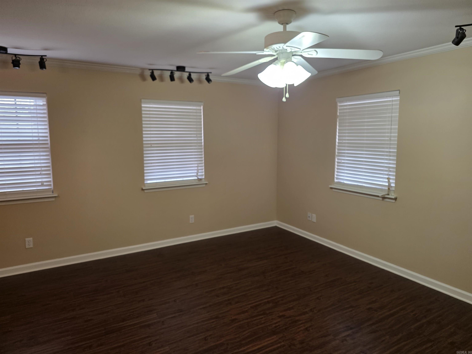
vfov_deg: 58.9
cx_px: 236
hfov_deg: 73.9
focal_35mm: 23
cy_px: 177
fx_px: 314
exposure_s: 1/120
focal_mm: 6.3
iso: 250
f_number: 1.7
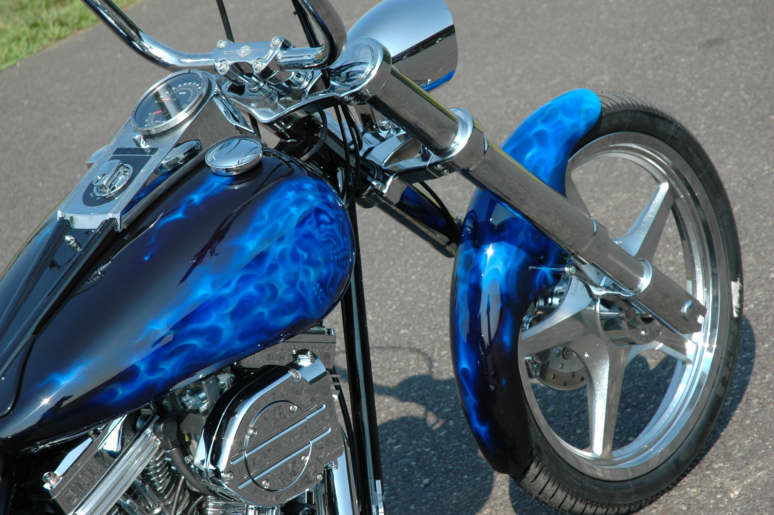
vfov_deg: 13.0
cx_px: 387
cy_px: 258
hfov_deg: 19.5
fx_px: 2255
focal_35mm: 105
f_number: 9
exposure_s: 1/320
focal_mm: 70
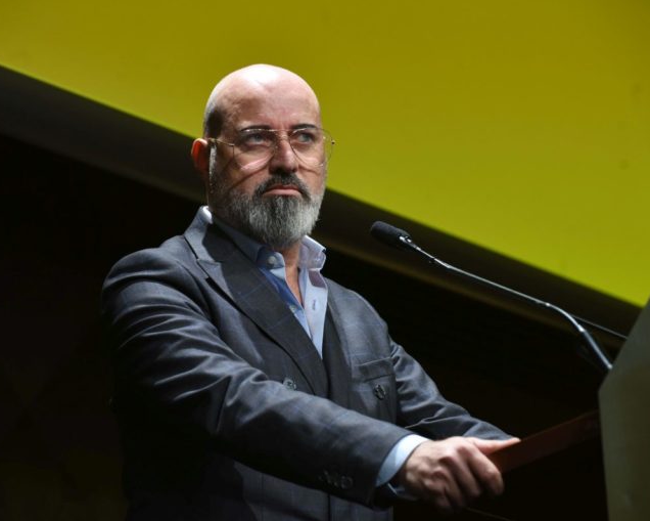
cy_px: 260
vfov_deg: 10.1
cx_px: 298
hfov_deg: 12.6
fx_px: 2944
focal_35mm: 153
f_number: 7.1
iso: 1600
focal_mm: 135
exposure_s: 1/200
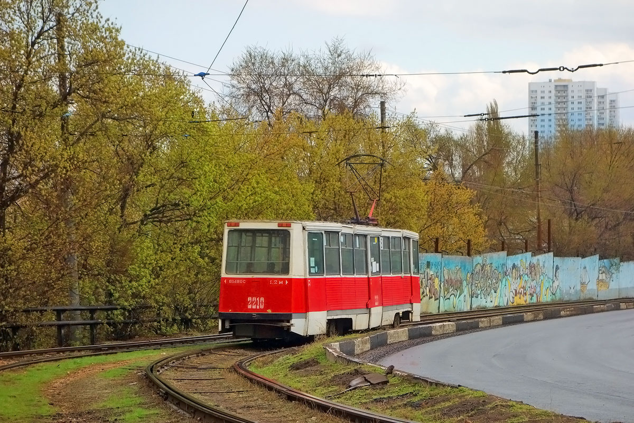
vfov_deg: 14.4
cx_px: 317
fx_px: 1673
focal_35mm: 95
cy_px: 212
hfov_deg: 21.5
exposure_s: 1/500
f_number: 5
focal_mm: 35.26
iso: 125
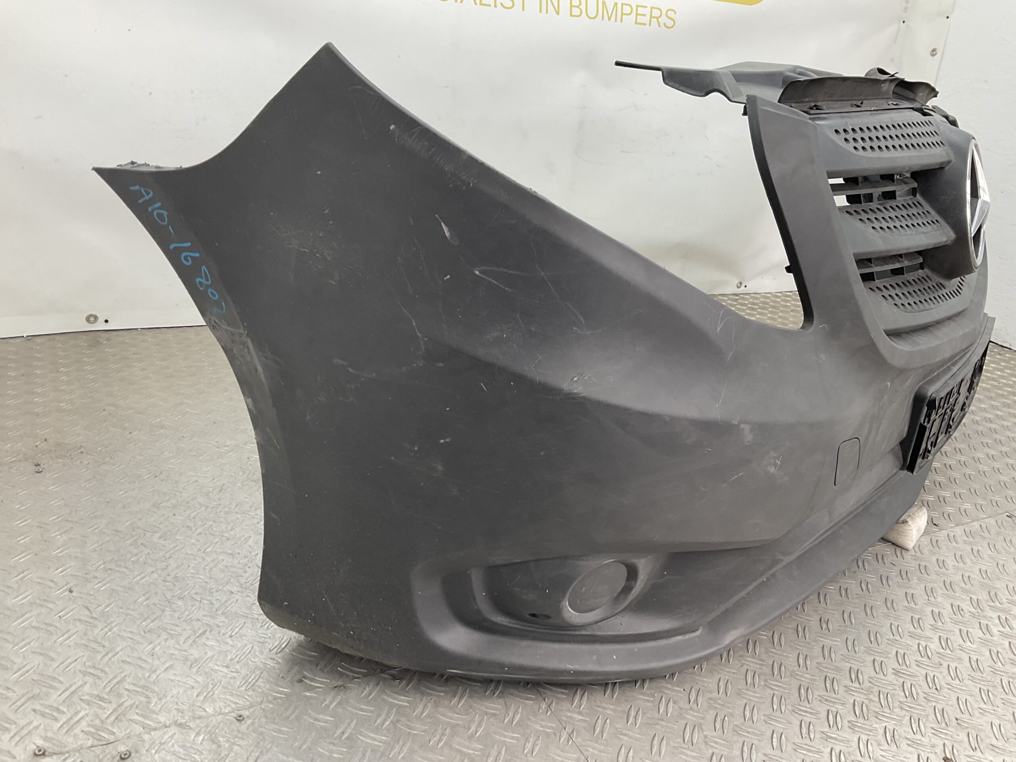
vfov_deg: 48.2
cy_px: 381
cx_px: 508
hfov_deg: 61.7
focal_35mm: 29
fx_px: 851
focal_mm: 3
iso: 40
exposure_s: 1/120
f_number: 1.8
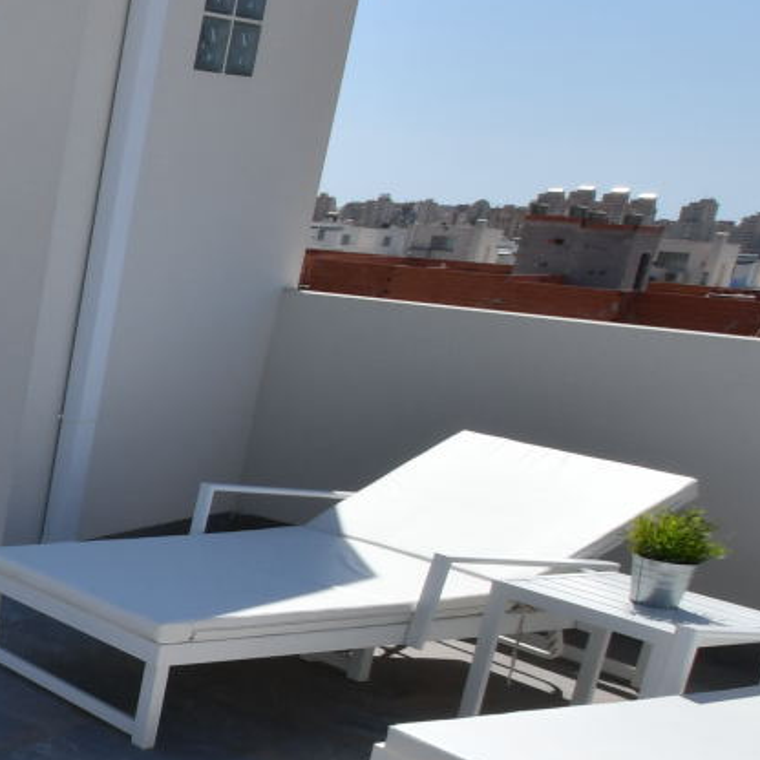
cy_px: 527
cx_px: -577
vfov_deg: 34.2
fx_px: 1217
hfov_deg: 22.3
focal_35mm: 49
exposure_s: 1/250
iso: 200
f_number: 14
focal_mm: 10
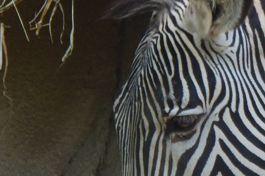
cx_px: 144
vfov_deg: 1.1
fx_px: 9138
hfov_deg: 1.7
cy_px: 116
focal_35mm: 1242
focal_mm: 88.6
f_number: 5.8
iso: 220
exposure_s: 1/125
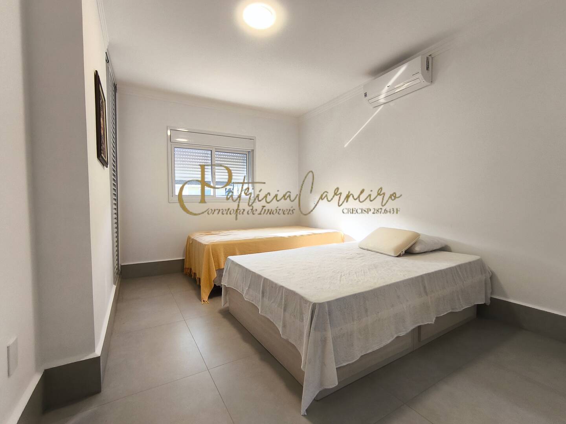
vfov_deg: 78.1
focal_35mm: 16
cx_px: 283
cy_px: 212
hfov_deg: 94.5
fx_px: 262
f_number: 2.2
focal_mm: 1.65
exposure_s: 1/60
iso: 64
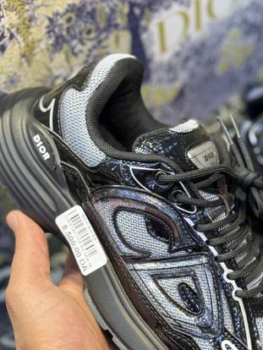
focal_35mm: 70
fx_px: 708
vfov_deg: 27.7
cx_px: 158
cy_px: 195
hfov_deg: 21.0
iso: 160
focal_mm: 6.76
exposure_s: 1/100
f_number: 1.78
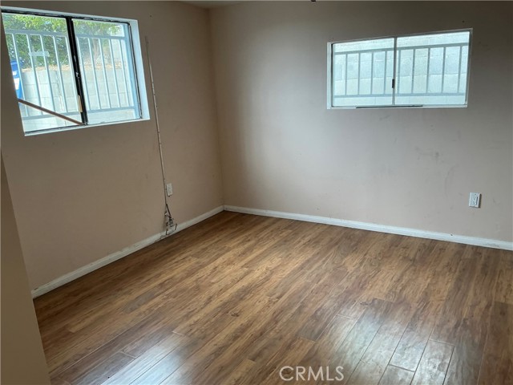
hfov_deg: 63.4
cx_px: 256
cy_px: 192
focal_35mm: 28
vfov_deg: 49.7
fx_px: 415
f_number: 1.8
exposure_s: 1/120
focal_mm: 3
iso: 50
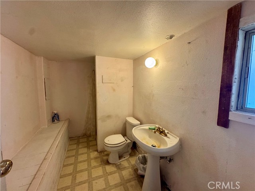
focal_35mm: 14
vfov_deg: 85.7
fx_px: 103
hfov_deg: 102.1
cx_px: 128
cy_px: 96
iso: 250
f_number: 2.2
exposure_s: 1/60
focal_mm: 2.22
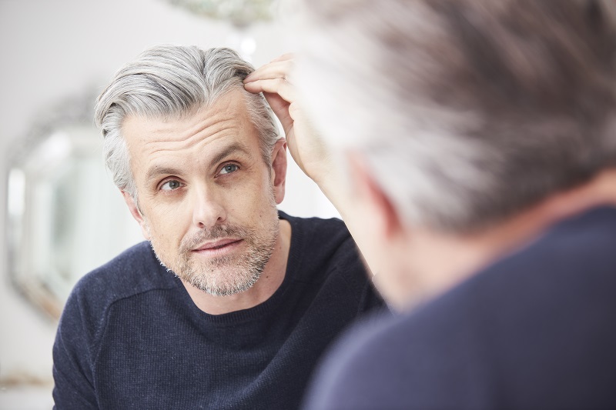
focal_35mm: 102
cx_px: 308
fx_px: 1745
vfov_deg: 13.4
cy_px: 205
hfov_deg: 20.0
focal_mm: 102
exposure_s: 1/125
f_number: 5
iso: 64
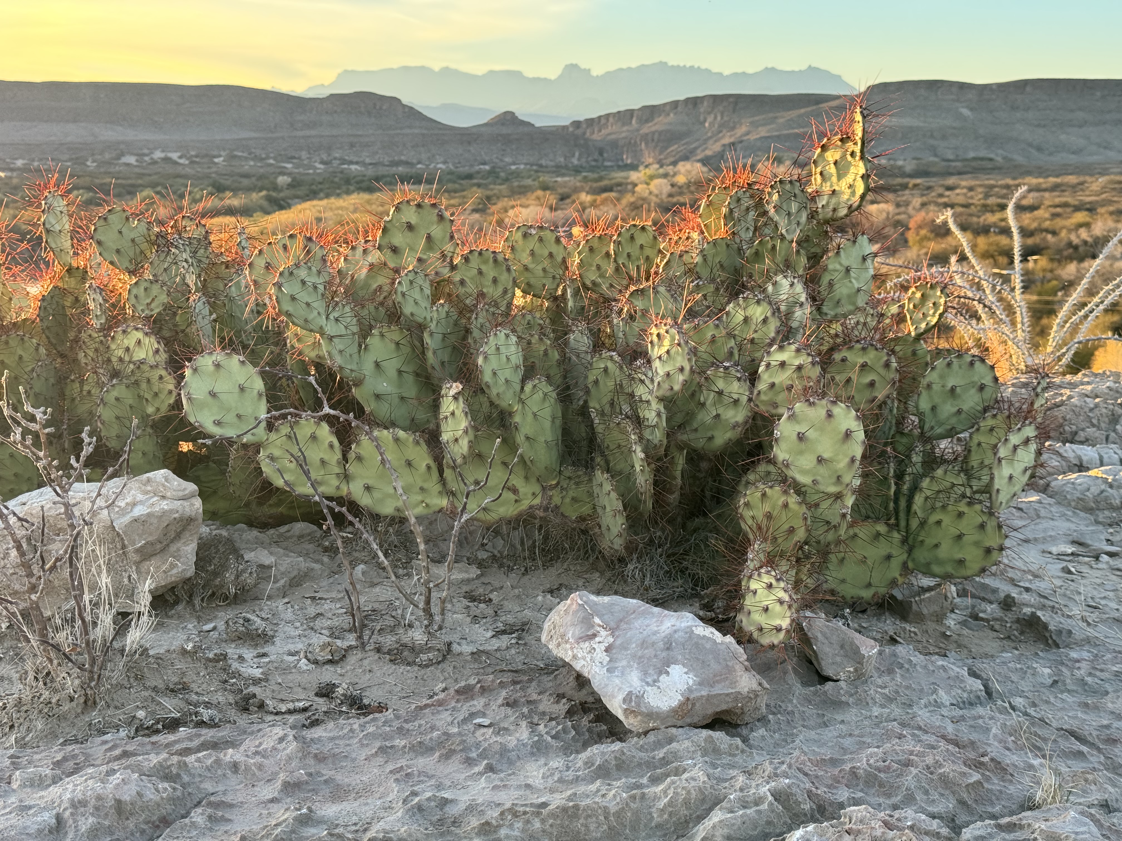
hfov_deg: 39.7
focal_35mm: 48
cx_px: 561
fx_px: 1556
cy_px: 420
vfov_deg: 30.3
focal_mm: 6.76
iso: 64
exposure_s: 1/368
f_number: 1.78
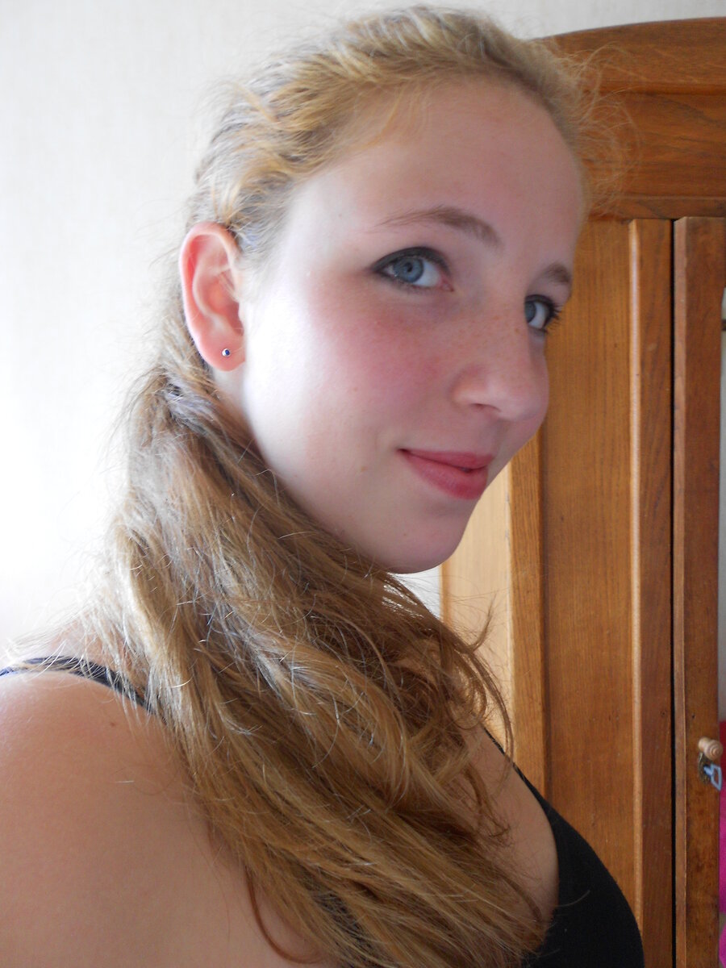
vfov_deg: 67.3
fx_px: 727
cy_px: 484
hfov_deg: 53.1
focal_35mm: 26
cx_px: 363
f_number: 3.2
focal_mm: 4.6
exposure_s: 1/30
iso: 125
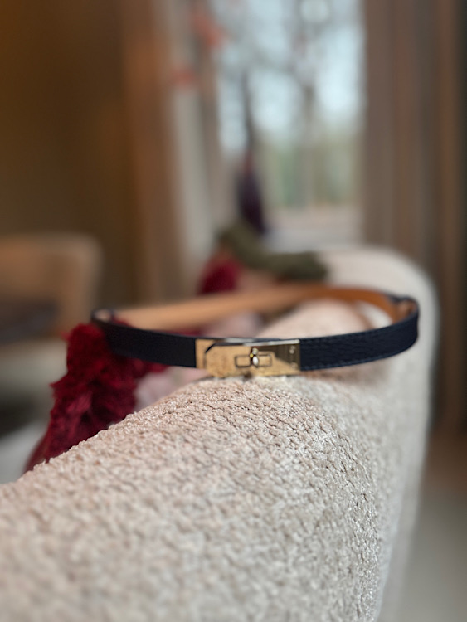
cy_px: 311
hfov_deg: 56.8
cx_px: 234
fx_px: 431
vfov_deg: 71.6
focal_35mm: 24
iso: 320
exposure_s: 1/47
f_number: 1.78
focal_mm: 6.76
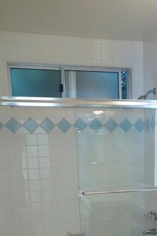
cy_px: 213
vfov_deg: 34.8
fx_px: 354
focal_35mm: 54
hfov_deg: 24.4
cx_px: 140
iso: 400
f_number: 4
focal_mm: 10.4
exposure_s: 1/25
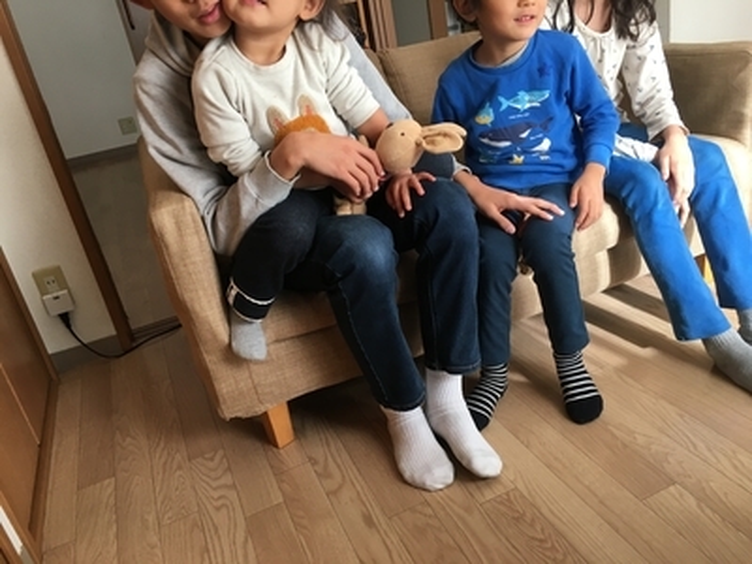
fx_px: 630
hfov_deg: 61.7
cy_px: 282
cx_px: 376
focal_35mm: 29
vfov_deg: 48.2
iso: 32
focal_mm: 4.15
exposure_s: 1/30
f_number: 2.2
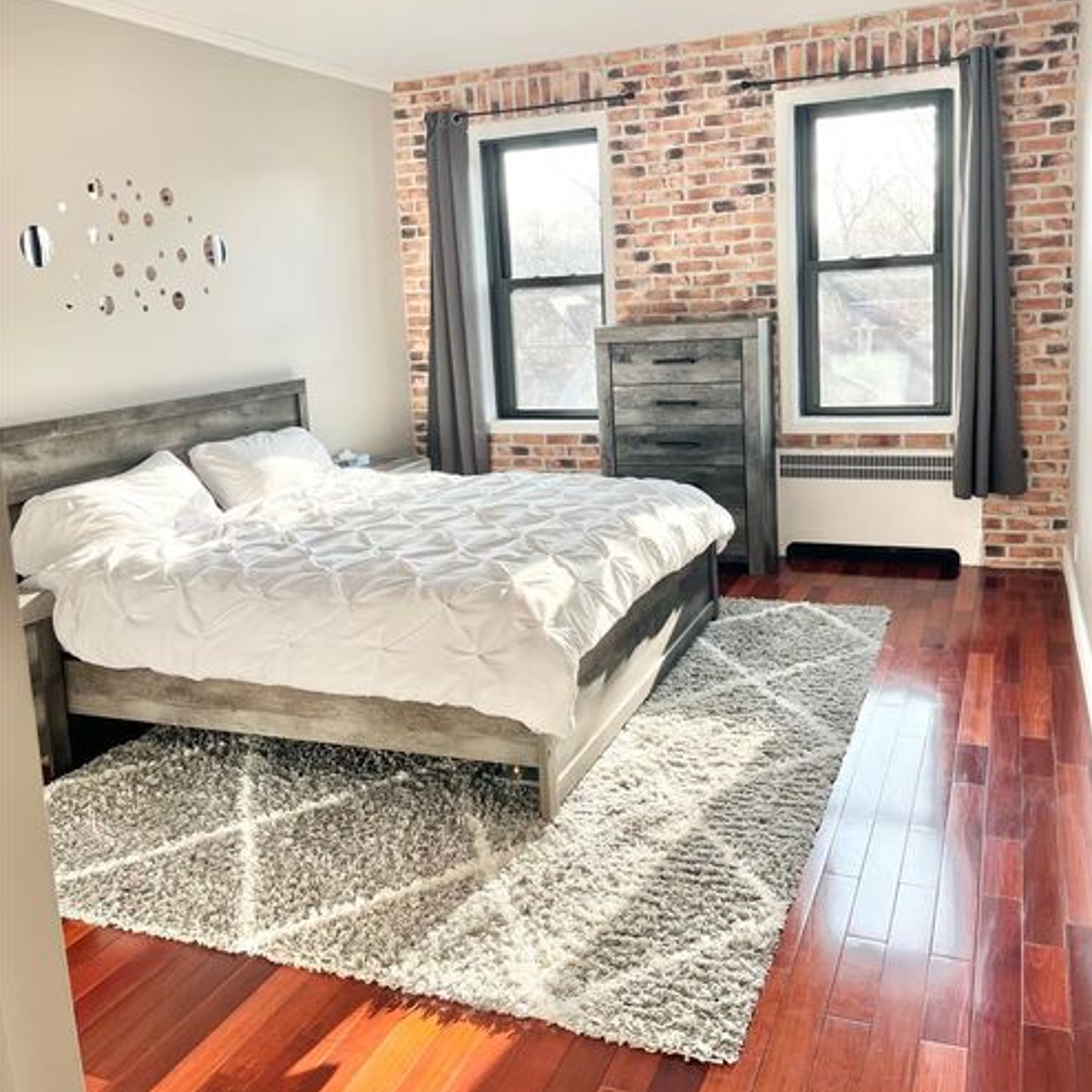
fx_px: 1106
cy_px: 465
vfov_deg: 52.3
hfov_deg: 52.5
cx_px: 550
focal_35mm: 31
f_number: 1.6
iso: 32
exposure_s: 1/144
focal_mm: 5.1
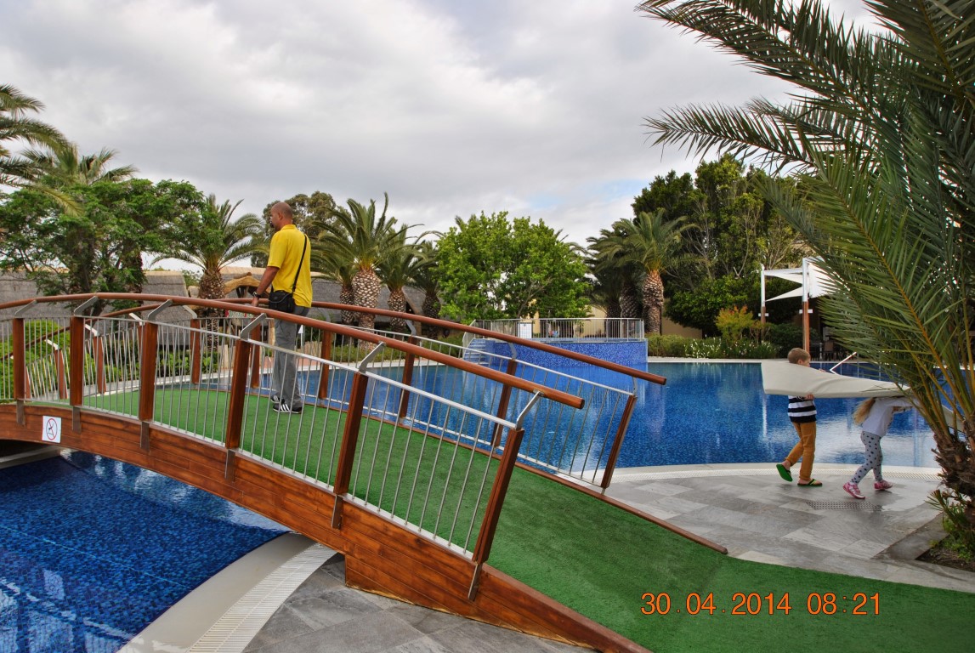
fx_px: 651
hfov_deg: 73.7
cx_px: 488
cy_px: 326
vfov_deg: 53.3
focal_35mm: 24
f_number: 8
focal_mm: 16
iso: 100
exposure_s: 1/200
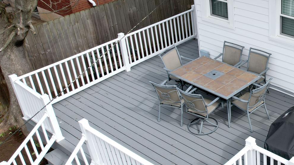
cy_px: 65
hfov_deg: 39.2
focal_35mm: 48
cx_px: 276
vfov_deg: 24.9
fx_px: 374
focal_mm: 8.38
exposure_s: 1/1600
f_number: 2.8
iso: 130
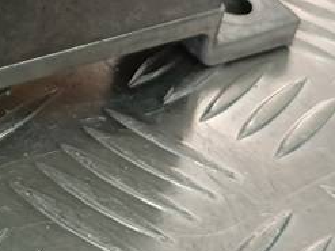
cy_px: -23
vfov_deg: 13.0
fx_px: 1083
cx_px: -226
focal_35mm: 112
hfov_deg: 15.6
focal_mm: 4.11
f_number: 1.6
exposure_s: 1/100
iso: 153
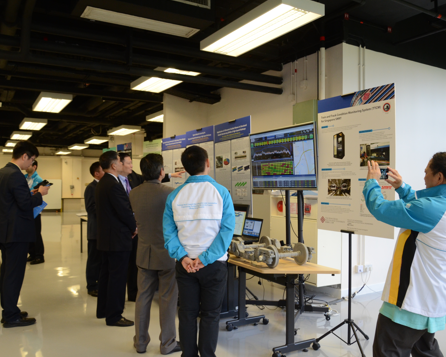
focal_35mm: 31
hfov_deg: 57.2
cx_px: 223
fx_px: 409
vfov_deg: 47.1
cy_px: 177
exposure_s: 1/100
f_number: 5
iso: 800
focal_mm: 18
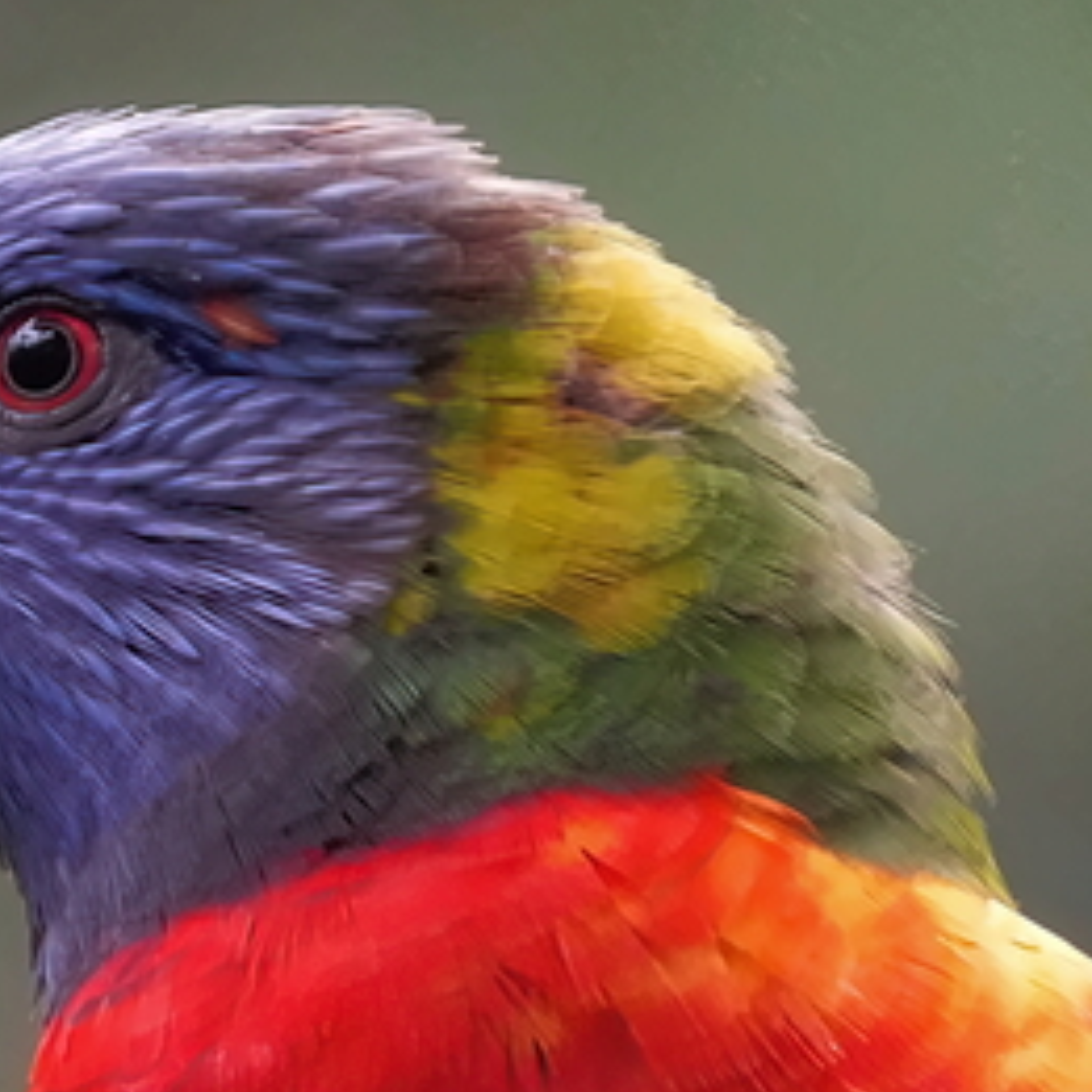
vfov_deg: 1.3
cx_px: 155
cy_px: 571
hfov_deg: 1.3
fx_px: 48146
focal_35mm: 1349
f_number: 6.3
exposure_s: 1/125
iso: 4000
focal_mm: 600
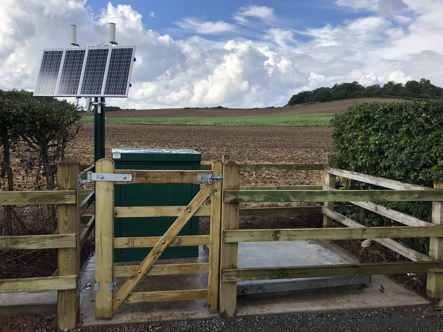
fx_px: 358
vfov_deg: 49.7
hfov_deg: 63.4
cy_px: 166
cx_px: 222
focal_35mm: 28
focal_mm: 3.99
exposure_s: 1/1333
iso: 20
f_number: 1.8
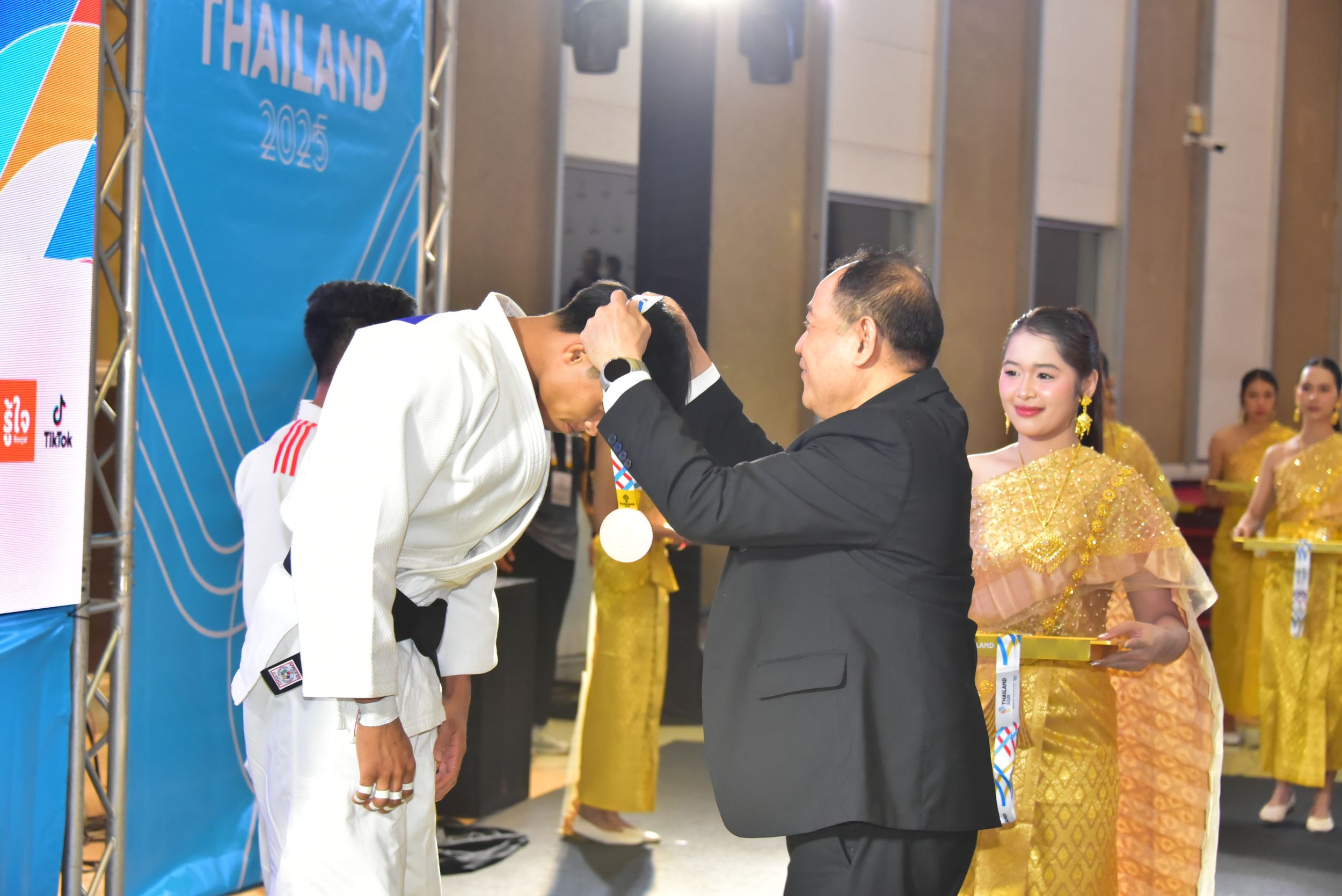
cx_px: 671
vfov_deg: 18.9
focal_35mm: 72
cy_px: 448
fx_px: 2685
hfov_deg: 28.1
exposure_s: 1/125
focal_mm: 72
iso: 5000
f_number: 5.6
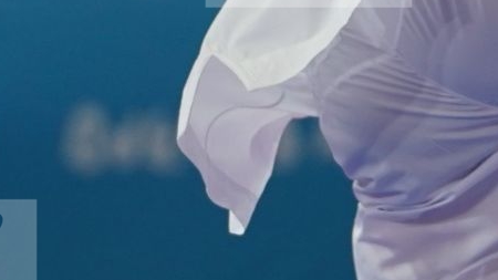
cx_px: 684
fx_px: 11289
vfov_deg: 1.4
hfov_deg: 2.5
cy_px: -93
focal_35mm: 855
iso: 1000
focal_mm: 136
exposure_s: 1/1000
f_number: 2.8
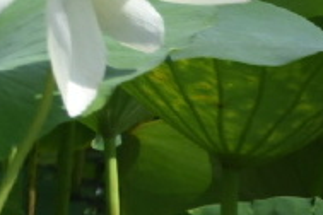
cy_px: -137
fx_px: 13107
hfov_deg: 1.4
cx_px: -697
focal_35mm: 1461
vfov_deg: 0.9
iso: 400
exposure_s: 1/1600
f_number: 5.6
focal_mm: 230
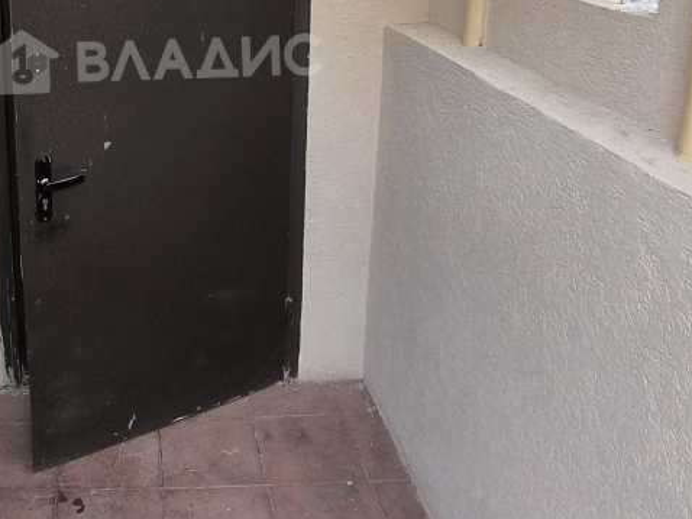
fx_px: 839
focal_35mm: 42
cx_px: 155
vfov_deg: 32.7
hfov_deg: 43.1
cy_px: 56
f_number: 2.2
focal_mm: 1.65
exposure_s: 1/100
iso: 64
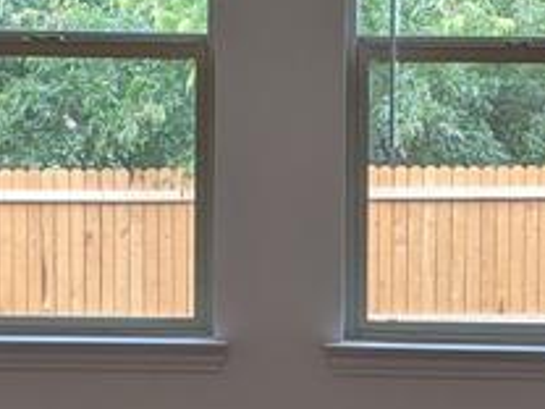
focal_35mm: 133
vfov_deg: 11.1
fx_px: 2094
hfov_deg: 14.8
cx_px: 417
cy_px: 218
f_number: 1.8
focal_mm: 4.44
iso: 49
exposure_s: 1/120
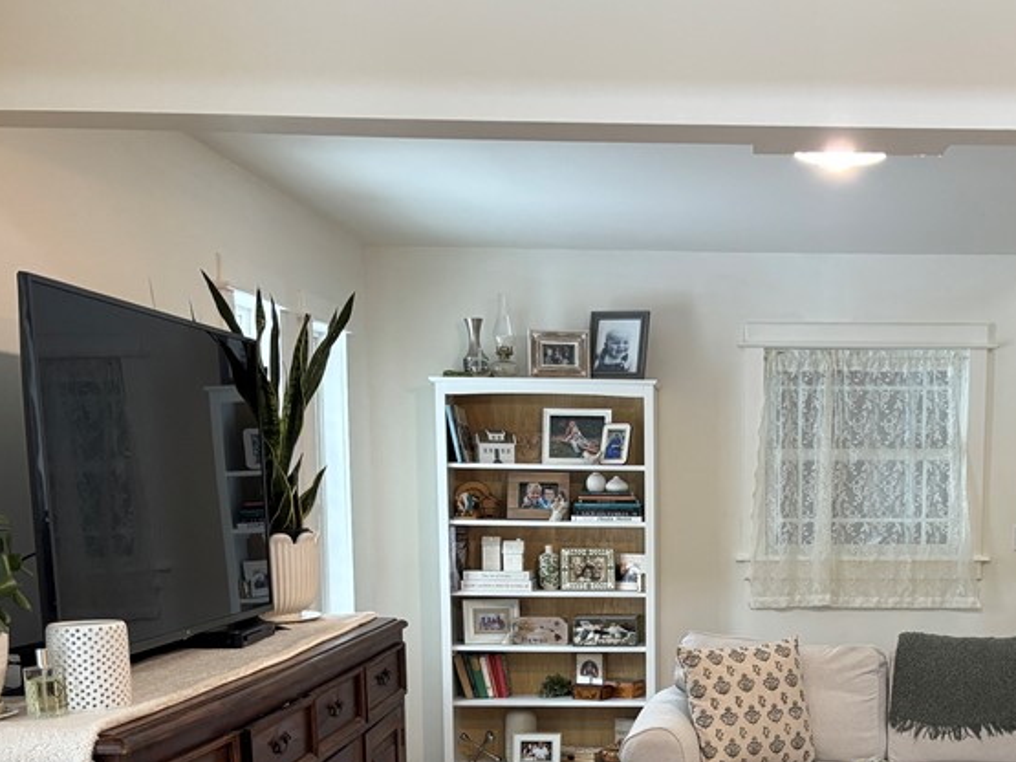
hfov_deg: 38.5
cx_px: 780
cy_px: 670
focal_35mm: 48
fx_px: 1409
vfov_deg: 29.2
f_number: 1.6
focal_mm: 5.96
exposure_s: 1/60
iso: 250
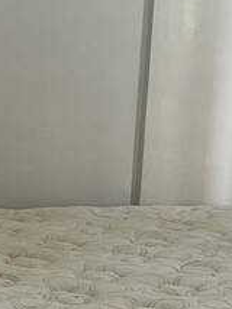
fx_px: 1178
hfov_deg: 11.2
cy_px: 273
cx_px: 186
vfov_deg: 14.8
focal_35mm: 132
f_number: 1.6
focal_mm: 5.1
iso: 125
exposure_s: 1/60
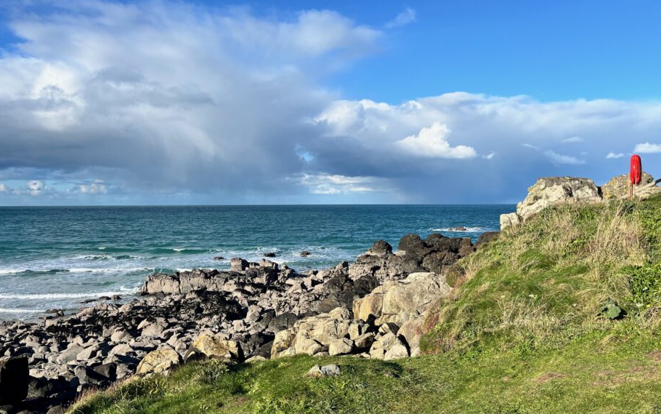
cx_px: 341
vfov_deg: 40.6
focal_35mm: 31
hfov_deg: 61.2
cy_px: 194
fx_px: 559
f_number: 1.6
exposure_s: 1/3745
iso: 50
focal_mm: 5.1
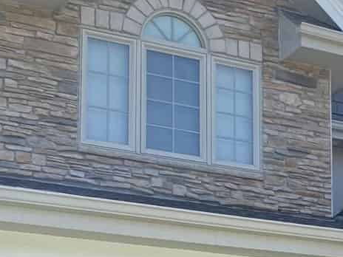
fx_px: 1110
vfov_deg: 12.9
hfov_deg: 17.3
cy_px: 305
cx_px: 313
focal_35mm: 112
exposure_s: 1/884
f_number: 1.8
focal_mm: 4.25
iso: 32
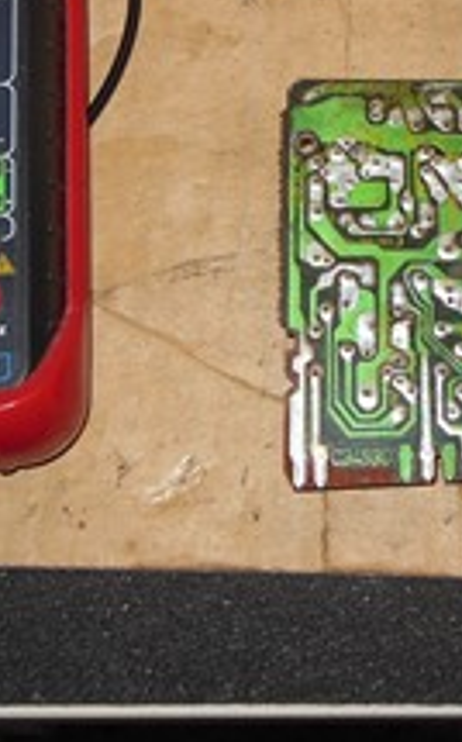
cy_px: 204
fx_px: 1292
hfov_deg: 20.0
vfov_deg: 31.6
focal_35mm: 64
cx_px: 400
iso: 125
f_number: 3.3
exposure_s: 1/25
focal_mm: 5.2
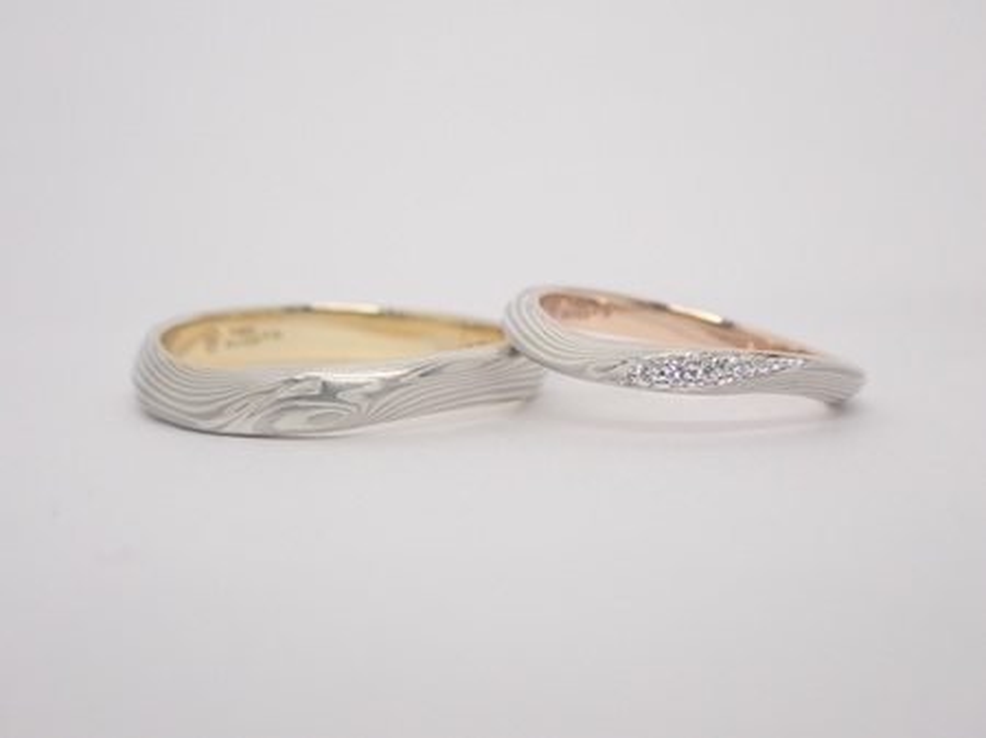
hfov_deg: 25.3
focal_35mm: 77
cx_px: 493
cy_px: 369
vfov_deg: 19.1
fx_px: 2192
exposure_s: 1/160
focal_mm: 13.65
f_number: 4.1
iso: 200
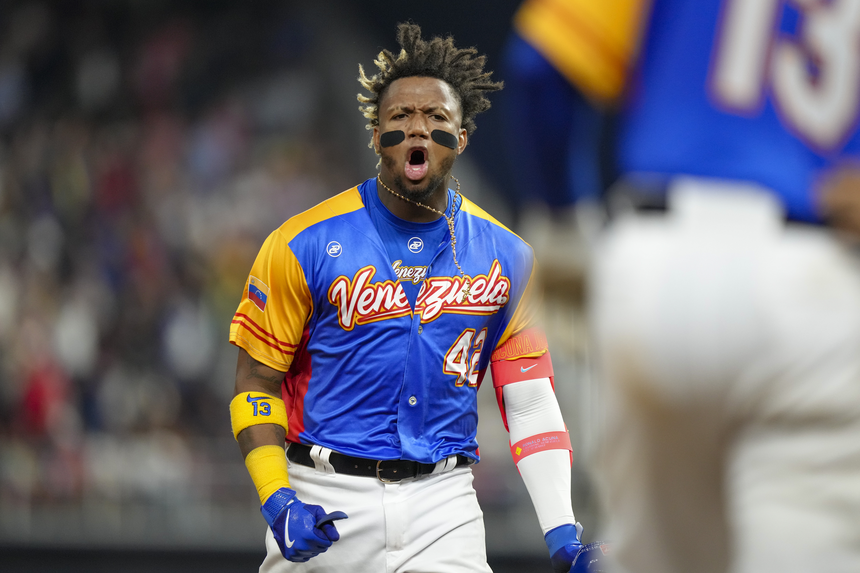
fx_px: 9555
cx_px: 430
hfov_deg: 5.2
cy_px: 286
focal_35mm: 400
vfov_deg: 3.4
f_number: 2.8
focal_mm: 400
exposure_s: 1/2000
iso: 3200
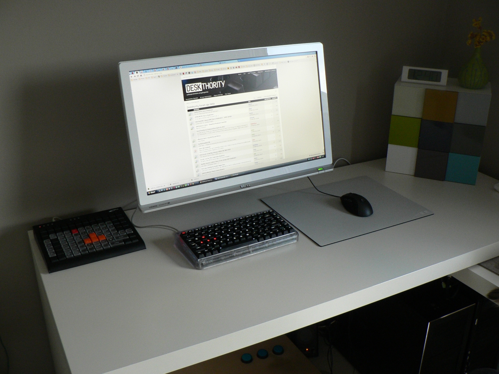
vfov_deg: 39.7
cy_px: 187
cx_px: 250
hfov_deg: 51.4
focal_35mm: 36
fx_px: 519
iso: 200
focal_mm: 6
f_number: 2.8
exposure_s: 1/30
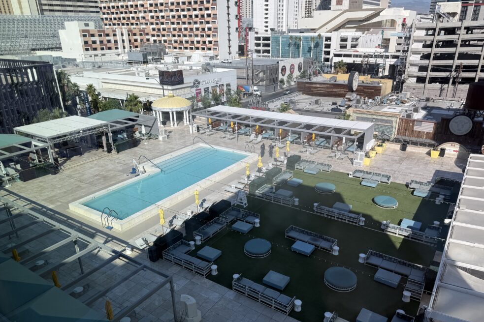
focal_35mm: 26
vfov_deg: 49.4
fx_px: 349
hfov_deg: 69.4
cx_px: 248
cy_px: 184
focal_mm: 6.76
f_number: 1.78
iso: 80
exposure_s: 1/3953
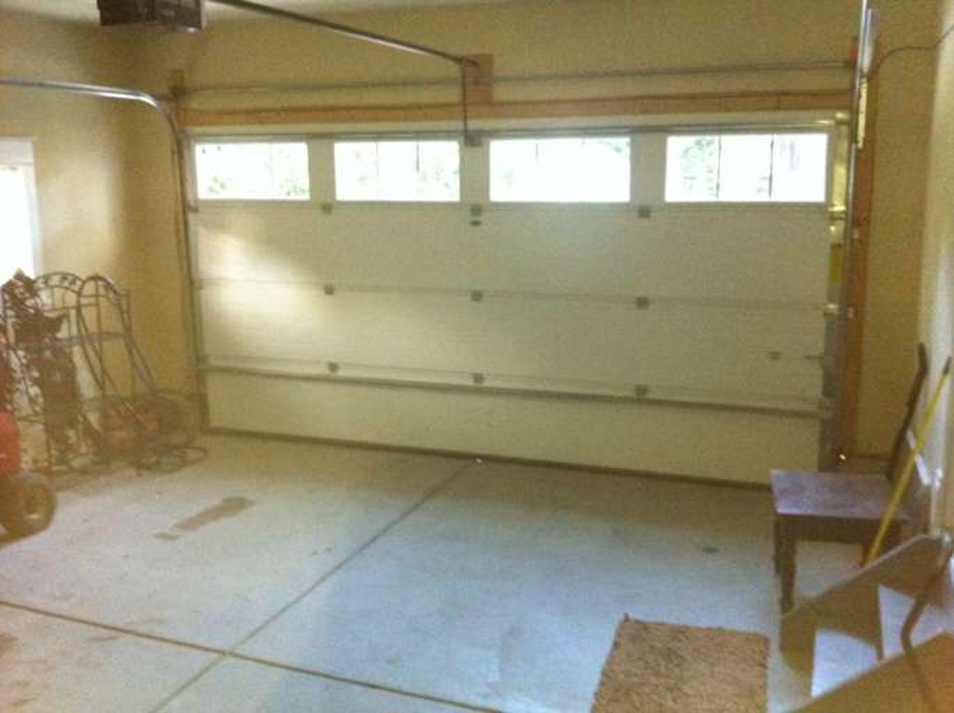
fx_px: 963
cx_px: 477
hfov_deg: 52.7
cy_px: 356
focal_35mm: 35
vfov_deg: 40.6
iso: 800
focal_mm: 3.85
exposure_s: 1/15
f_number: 2.8
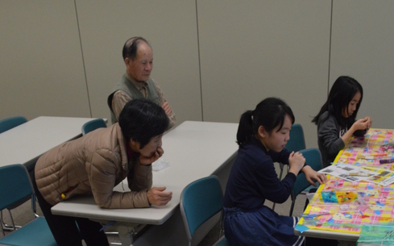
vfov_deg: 22.1
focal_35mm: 54
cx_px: 228
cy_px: 298
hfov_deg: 37.5
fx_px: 580
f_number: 4.5
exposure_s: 1/80
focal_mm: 18
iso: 800
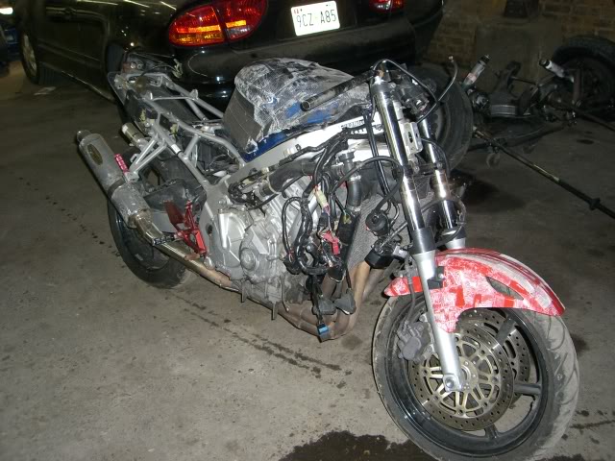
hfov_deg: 49.0
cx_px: 308
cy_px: 230
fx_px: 675
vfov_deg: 37.7
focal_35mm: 38
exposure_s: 1/60
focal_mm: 6.2
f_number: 2.7
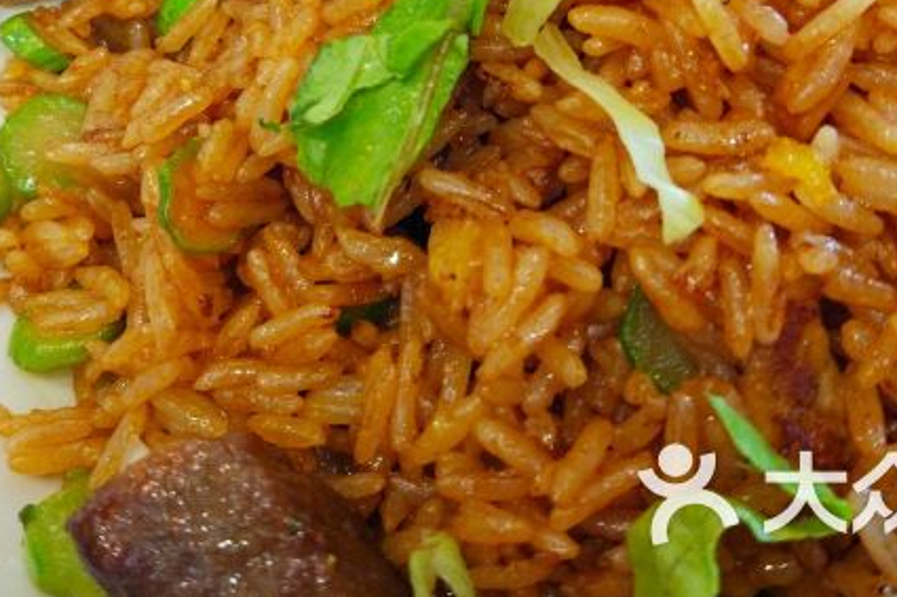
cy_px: 50
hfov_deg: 41.1
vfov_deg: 27.0
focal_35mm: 48
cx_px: 428
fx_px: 1195
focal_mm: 4.26
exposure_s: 1/25
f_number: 2
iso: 350
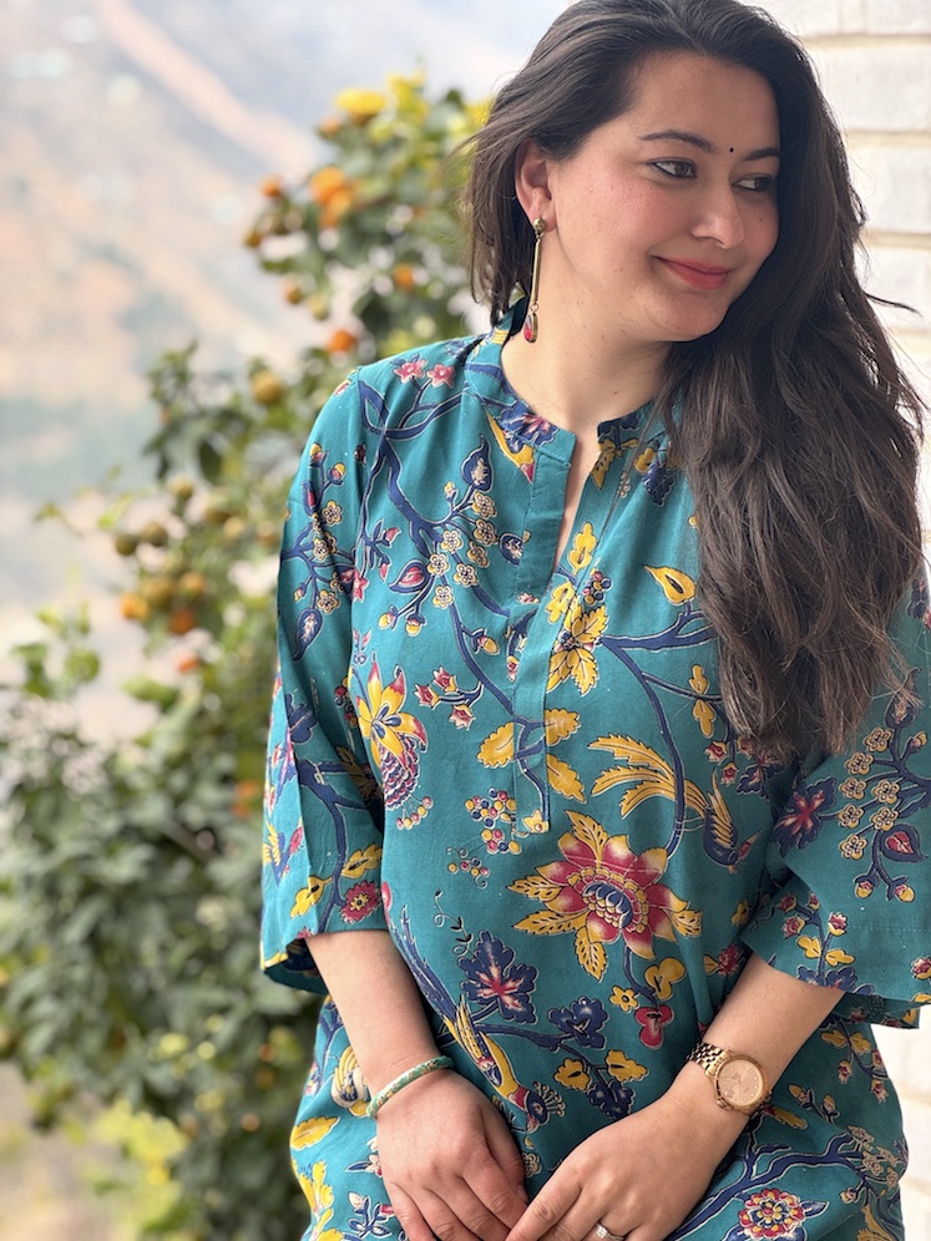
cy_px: 620
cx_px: 466
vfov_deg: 25.3
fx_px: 2761
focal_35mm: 77
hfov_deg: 19.1
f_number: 2.8
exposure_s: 1/99
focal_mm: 9
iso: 50
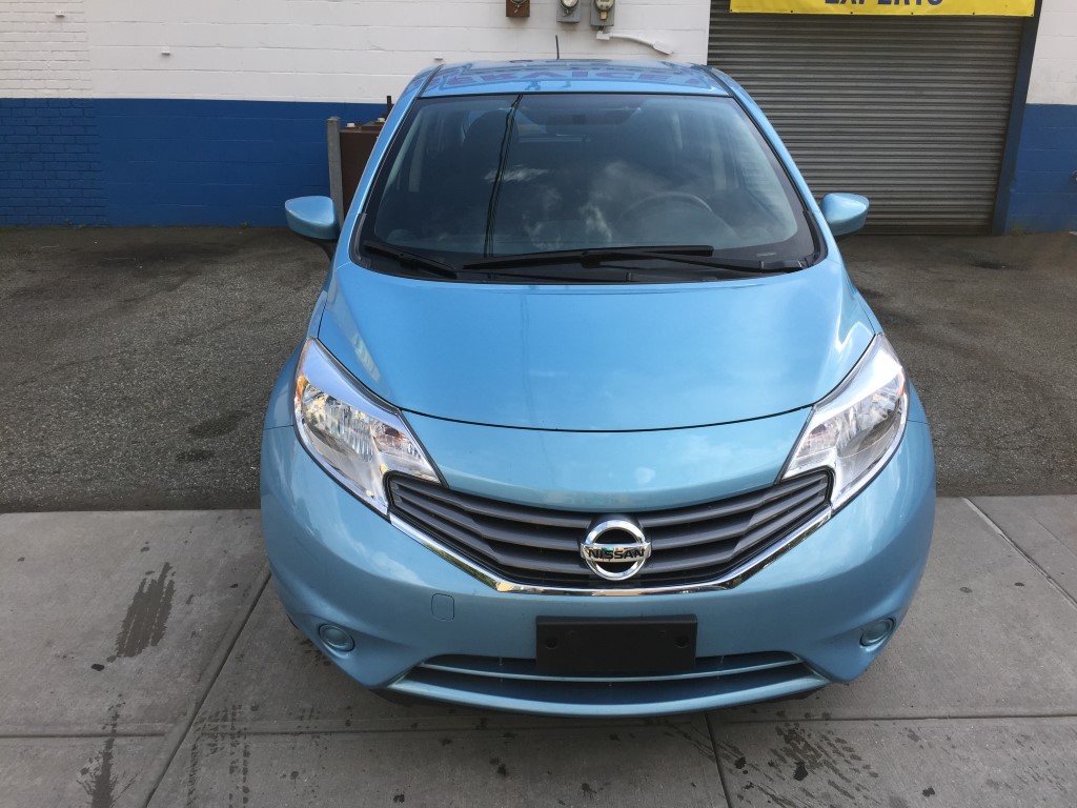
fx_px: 902
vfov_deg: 48.2
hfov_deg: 61.7
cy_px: 404
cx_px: 538
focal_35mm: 29
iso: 32
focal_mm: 4.15
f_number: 2.2
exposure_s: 1/824
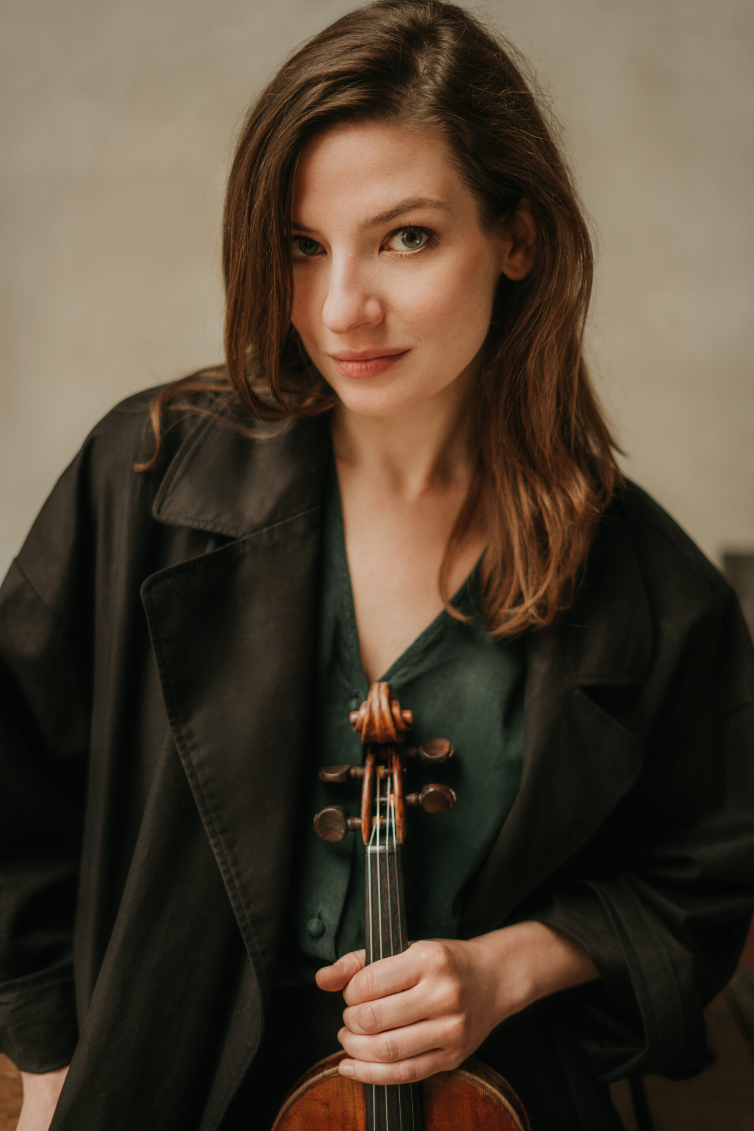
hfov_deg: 27.0
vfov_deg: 39.6
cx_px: 377
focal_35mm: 50
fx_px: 1570
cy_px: 566
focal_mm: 50
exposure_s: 1/100
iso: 320
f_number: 1.8
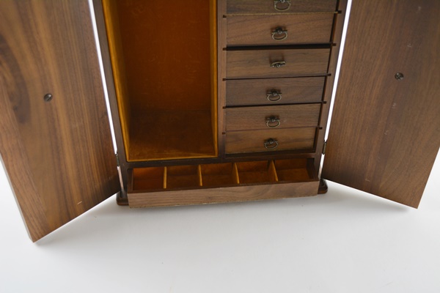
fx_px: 532
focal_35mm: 44
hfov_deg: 45.0
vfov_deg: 30.8
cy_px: 146
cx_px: 220
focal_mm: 29
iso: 400
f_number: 5
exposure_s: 1/100
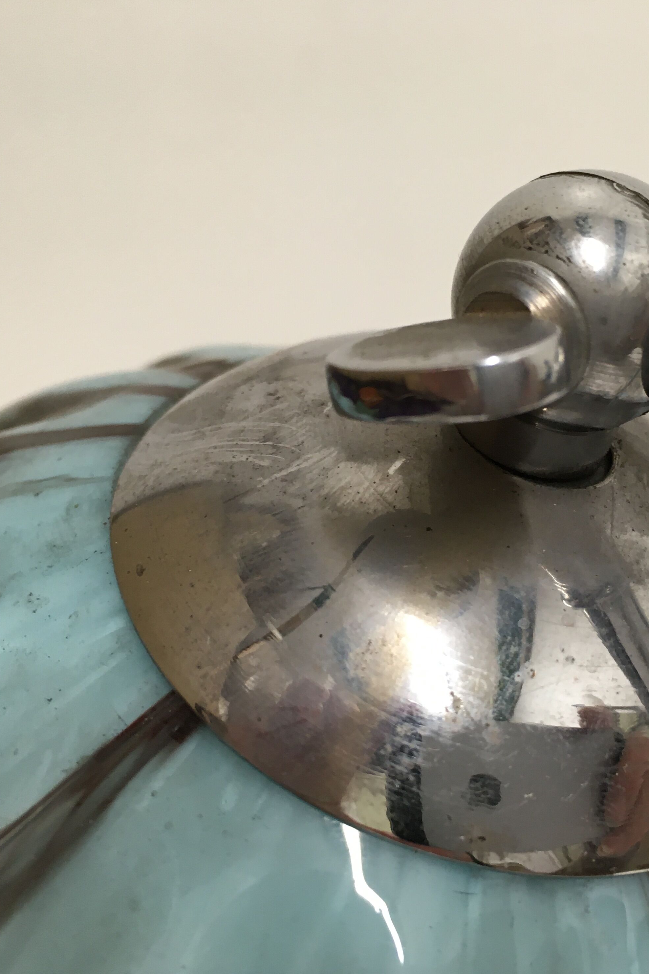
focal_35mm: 41
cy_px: 483
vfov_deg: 47.4
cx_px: 463
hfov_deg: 32.2
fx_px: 1109
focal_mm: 4.15
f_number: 2.2
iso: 80
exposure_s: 1/33
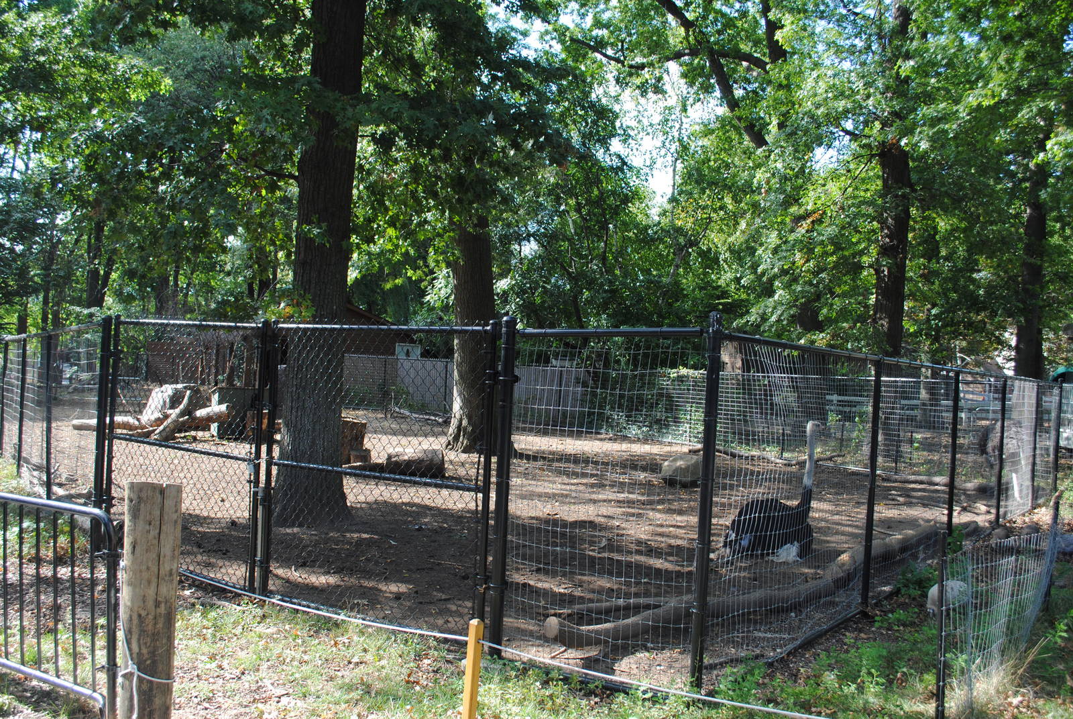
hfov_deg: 61.9
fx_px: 895
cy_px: 360
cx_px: 536
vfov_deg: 43.7
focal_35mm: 30
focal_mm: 20
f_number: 5.6
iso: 180
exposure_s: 1/125
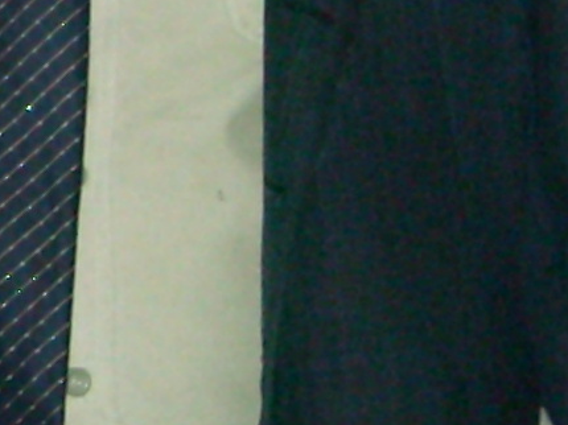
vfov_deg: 6.8
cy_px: -453
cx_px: -424
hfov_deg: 9.0
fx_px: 3460
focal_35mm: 211
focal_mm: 5.7
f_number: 2.8
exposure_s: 1/60
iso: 400
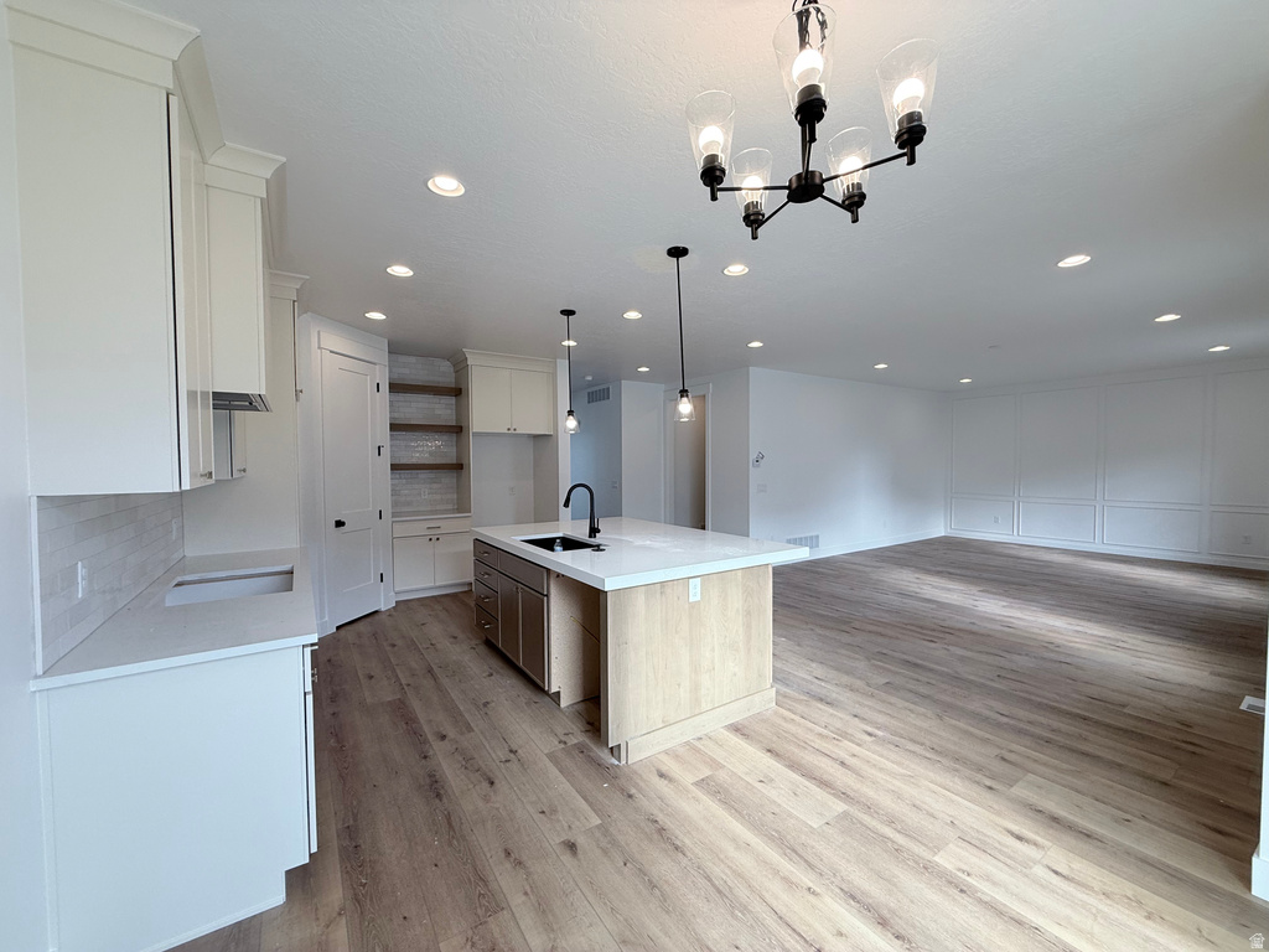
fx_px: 513
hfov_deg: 102.1
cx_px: 634
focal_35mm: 14
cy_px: 476
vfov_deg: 85.7
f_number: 2.2
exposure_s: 1/171
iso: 64
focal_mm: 2.22
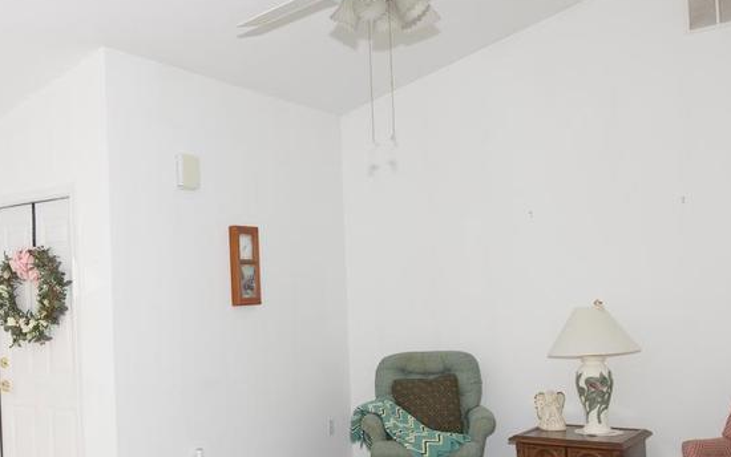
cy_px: 288
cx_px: 183
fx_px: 797
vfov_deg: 31.8
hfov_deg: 47.4
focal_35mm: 40
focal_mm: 10
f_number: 5.6
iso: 400
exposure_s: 1/60
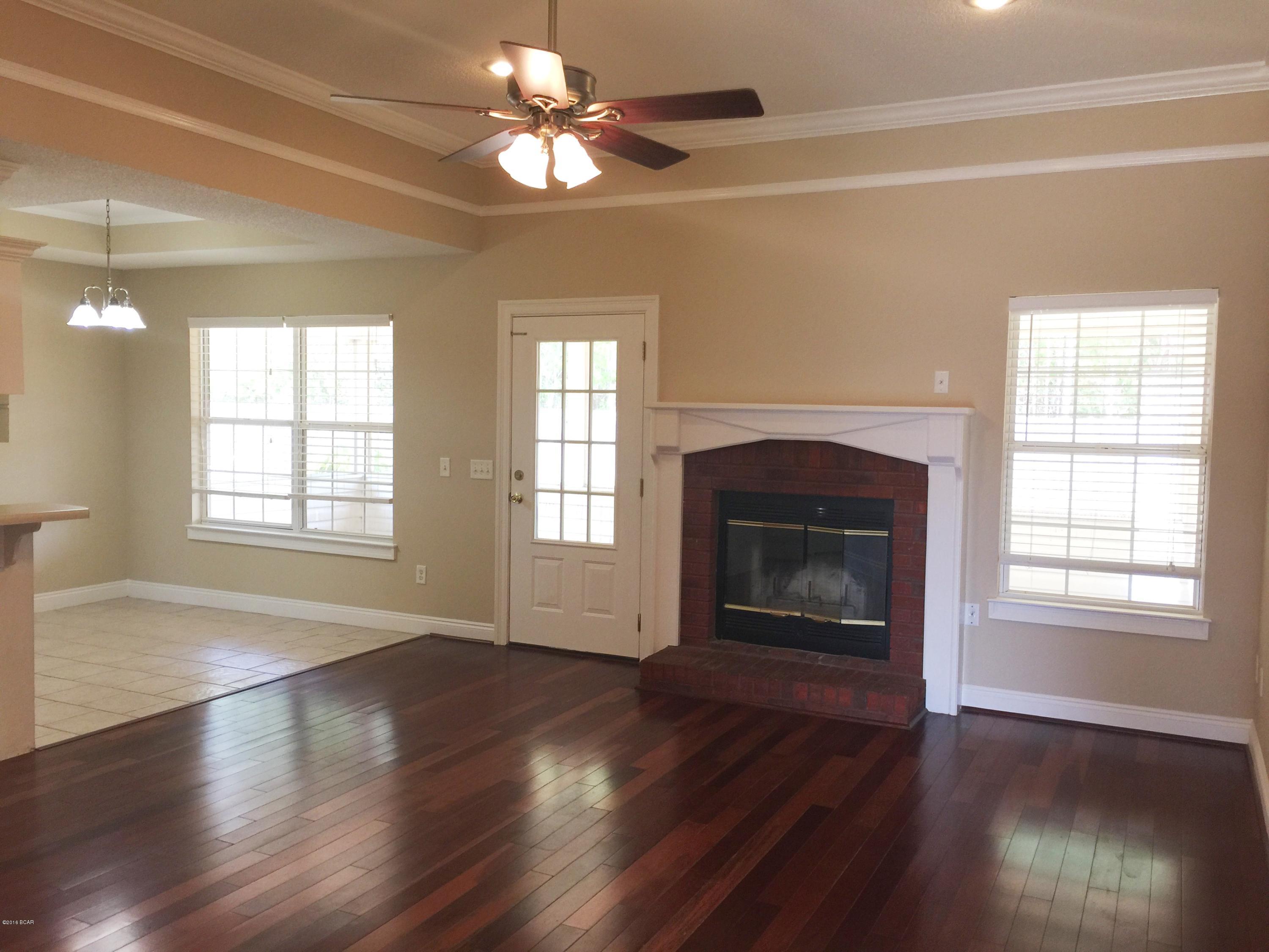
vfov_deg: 48.2
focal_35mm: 29
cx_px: 634
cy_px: 476
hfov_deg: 61.7
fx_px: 1063
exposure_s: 1/30
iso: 32
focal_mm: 4.15
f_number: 2.2
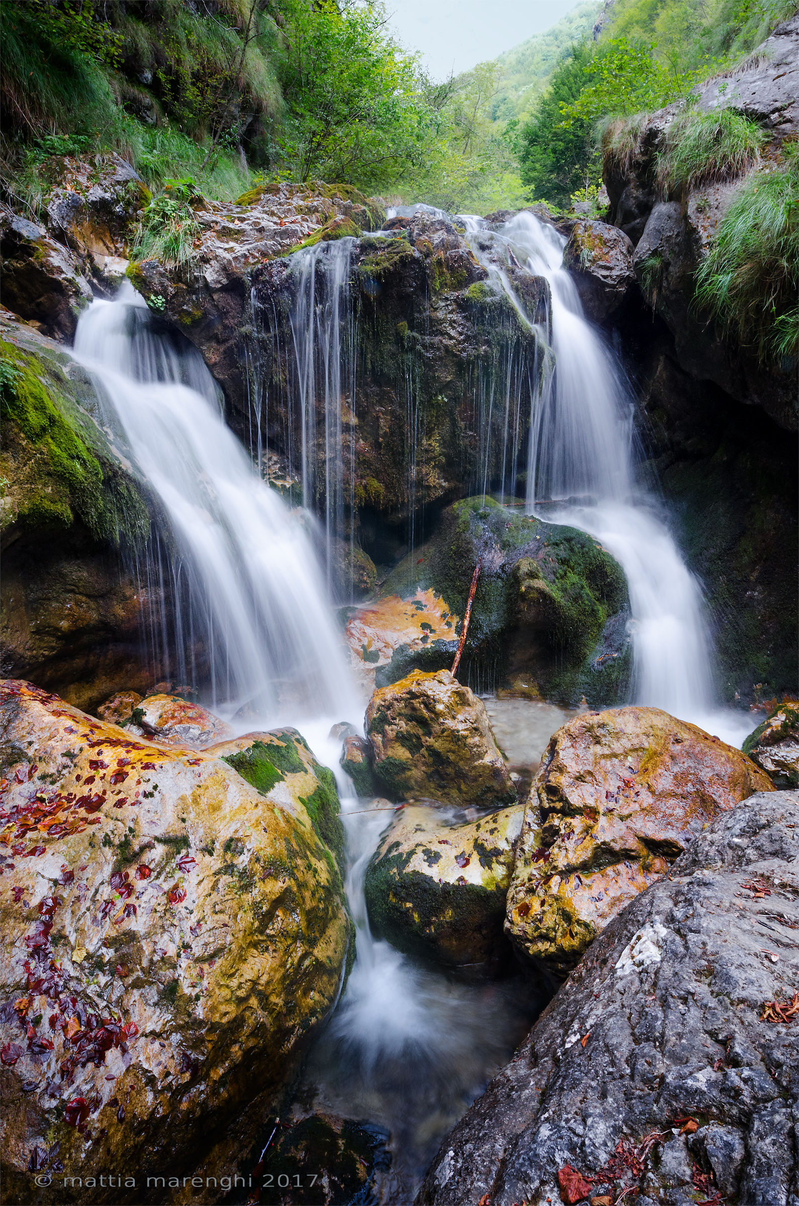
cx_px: 400
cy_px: 603
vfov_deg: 81.3
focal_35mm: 21
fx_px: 702
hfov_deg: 59.3
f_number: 22
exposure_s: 1/3
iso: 400
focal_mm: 14
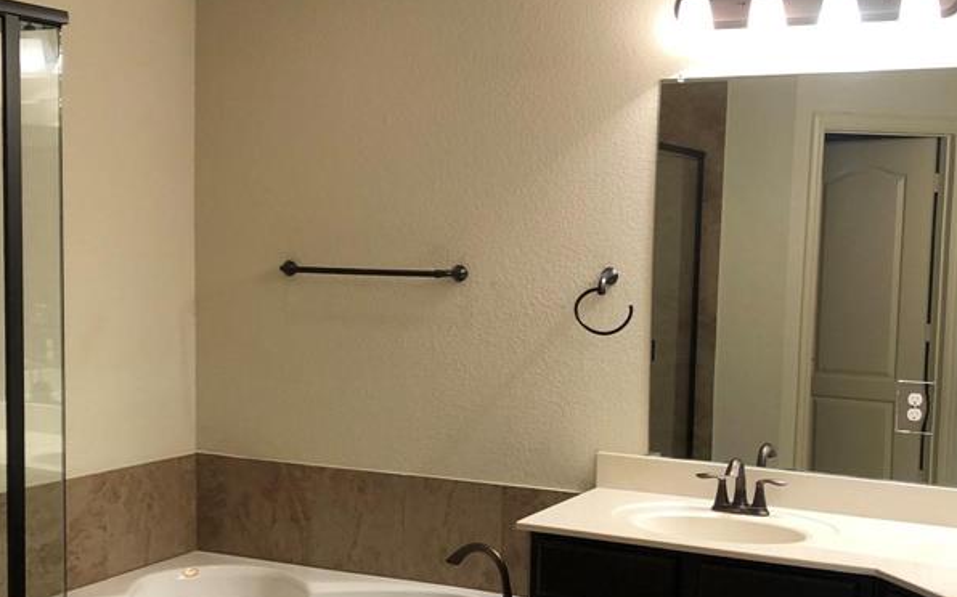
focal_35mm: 51
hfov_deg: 39.6
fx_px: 1330
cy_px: 364
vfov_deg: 25.3
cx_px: 458
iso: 40
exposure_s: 1/24
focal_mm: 3.99
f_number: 1.8
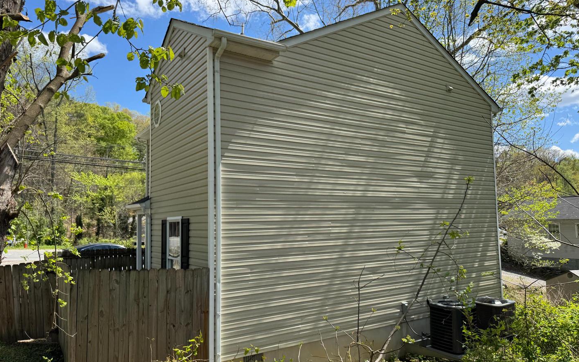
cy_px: 191
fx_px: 410
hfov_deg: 70.4
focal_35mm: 26
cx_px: 295
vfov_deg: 47.6
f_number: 1.78
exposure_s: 1/2415
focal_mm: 6.76
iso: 80
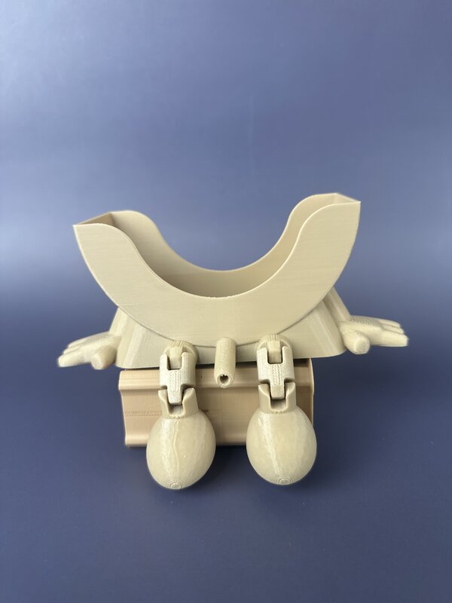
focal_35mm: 24
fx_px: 418
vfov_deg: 71.6
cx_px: 226
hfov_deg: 56.8
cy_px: 302
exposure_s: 1/120
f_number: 1.78
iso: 80
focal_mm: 6.86
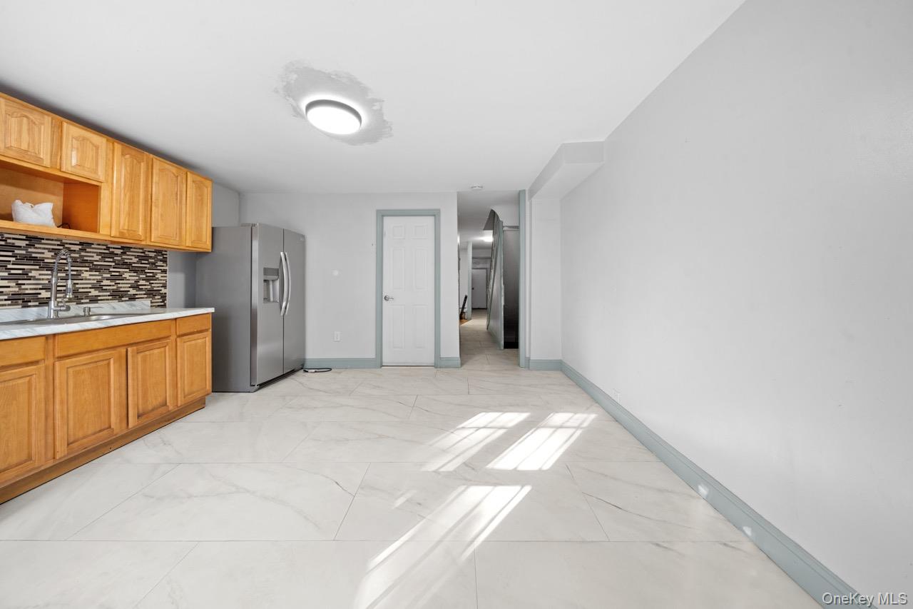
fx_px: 304
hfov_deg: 112.6
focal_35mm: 12
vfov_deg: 90.0
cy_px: 304
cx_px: 456
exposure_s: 1/4
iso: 320
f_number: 8
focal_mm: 12
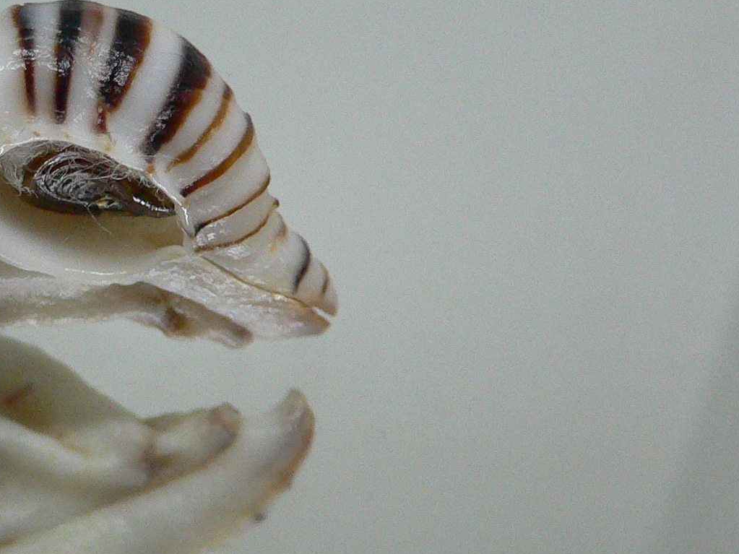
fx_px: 1473
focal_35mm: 69
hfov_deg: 26.9
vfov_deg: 21.3
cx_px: 29
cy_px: 300
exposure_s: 1/60
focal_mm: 4.6
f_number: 2.8
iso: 200
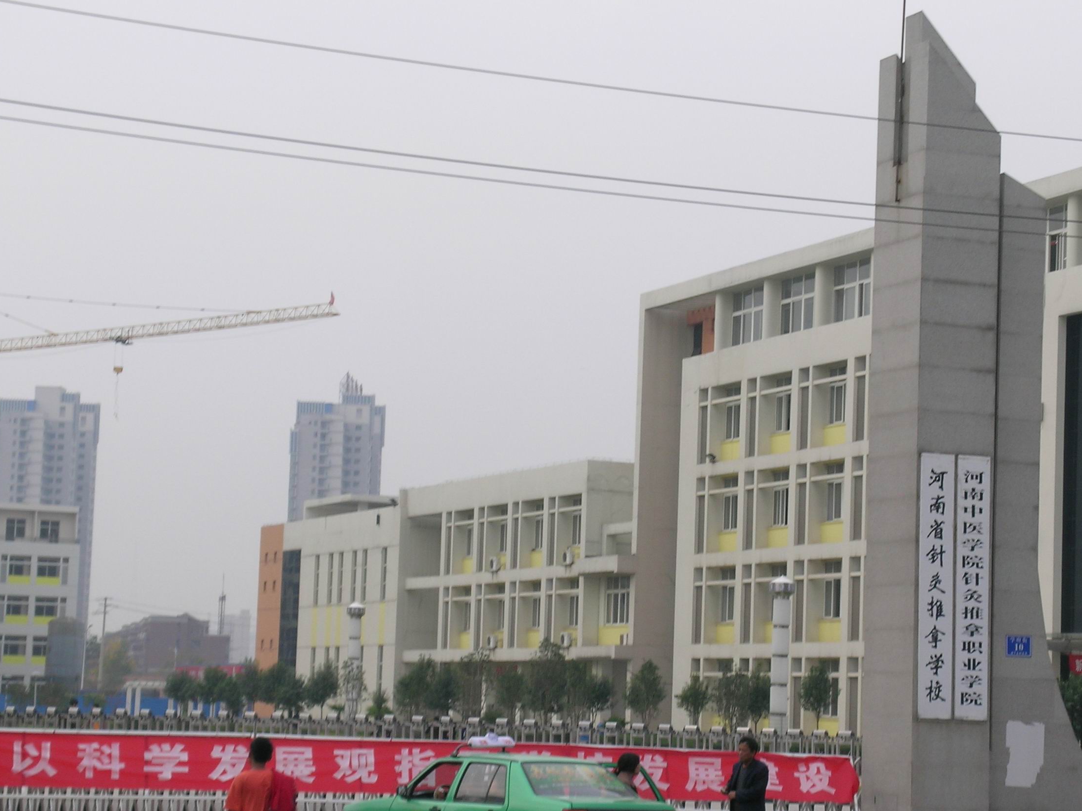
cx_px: 591
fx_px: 2938
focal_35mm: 94
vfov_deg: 15.7
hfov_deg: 20.9
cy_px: 457
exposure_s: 1/117
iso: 50
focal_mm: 16.7
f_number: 5.8
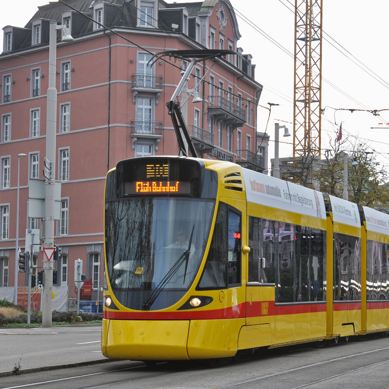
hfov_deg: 14.5
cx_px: 234
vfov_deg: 14.5
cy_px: 194
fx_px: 1526
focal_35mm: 120
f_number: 5
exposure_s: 1/800
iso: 400
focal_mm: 62
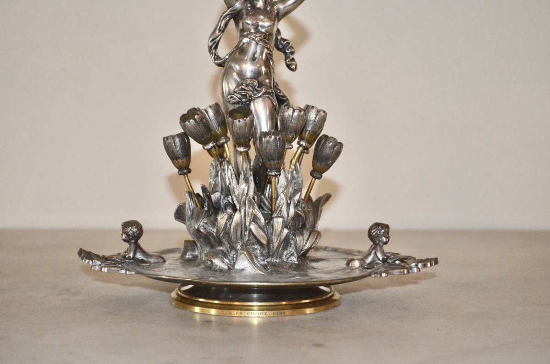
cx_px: 275
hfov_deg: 24.7
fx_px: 1258
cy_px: 182
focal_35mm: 82
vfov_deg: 16.5
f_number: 5.6
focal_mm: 55
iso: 3200
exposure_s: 1/60
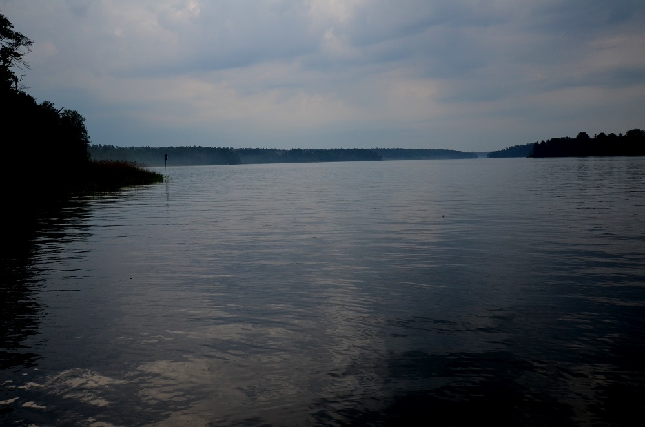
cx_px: 322
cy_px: 214
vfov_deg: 36.7
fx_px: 643
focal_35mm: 36
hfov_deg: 53.2
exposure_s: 1/1600
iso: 400
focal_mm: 24
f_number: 4
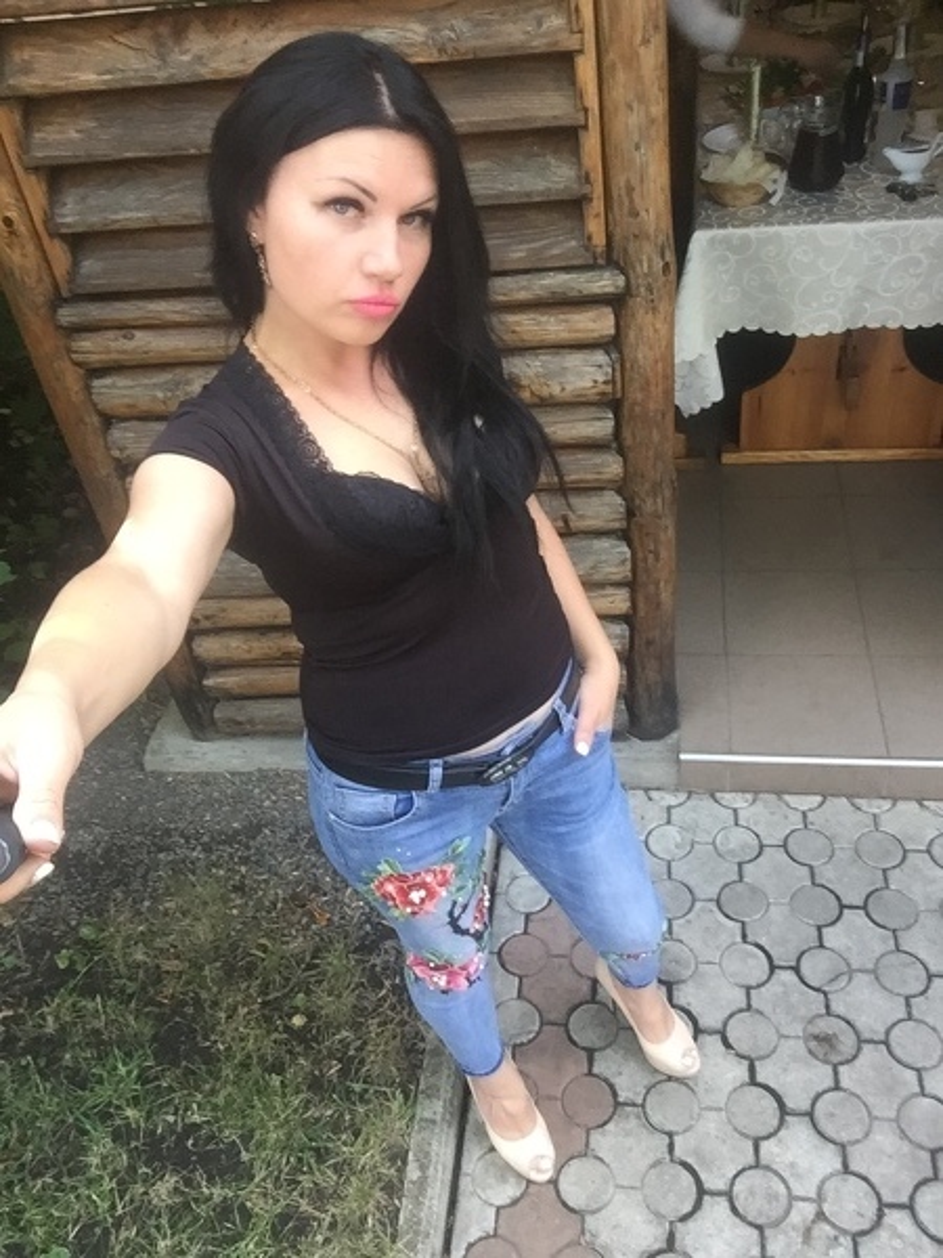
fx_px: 1126
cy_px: 629
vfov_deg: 58.4
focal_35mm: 31
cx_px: 472
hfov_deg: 45.4
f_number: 2.2
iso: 40
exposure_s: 1/33
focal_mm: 2.65
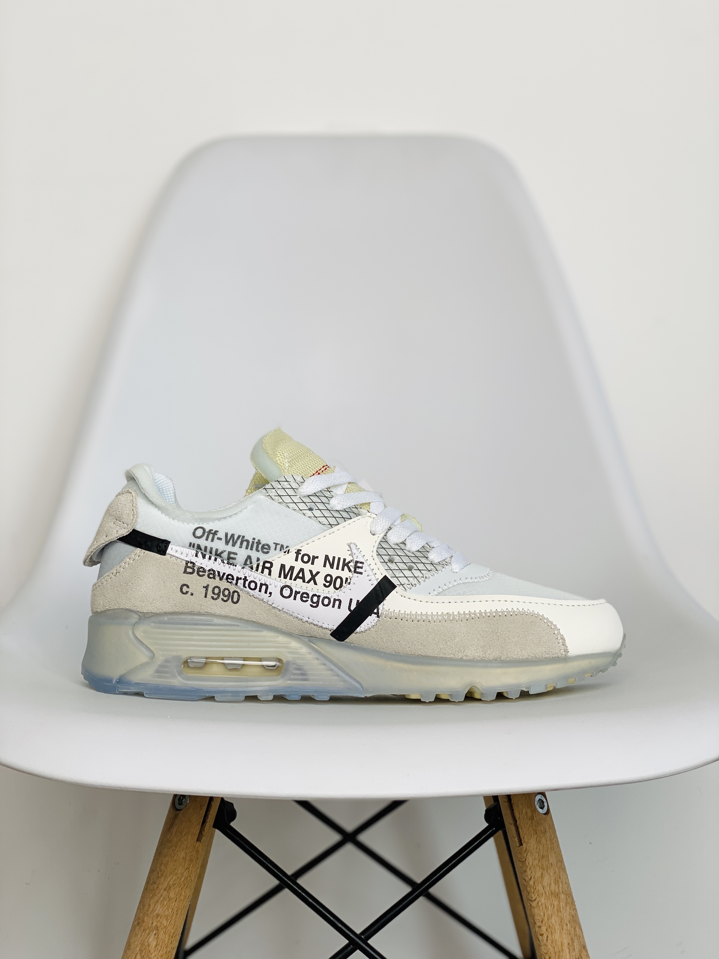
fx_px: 1440
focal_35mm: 52
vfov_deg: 36.8
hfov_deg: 28.0
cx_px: 360
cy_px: 480
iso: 20
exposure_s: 1/158
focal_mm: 6
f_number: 2
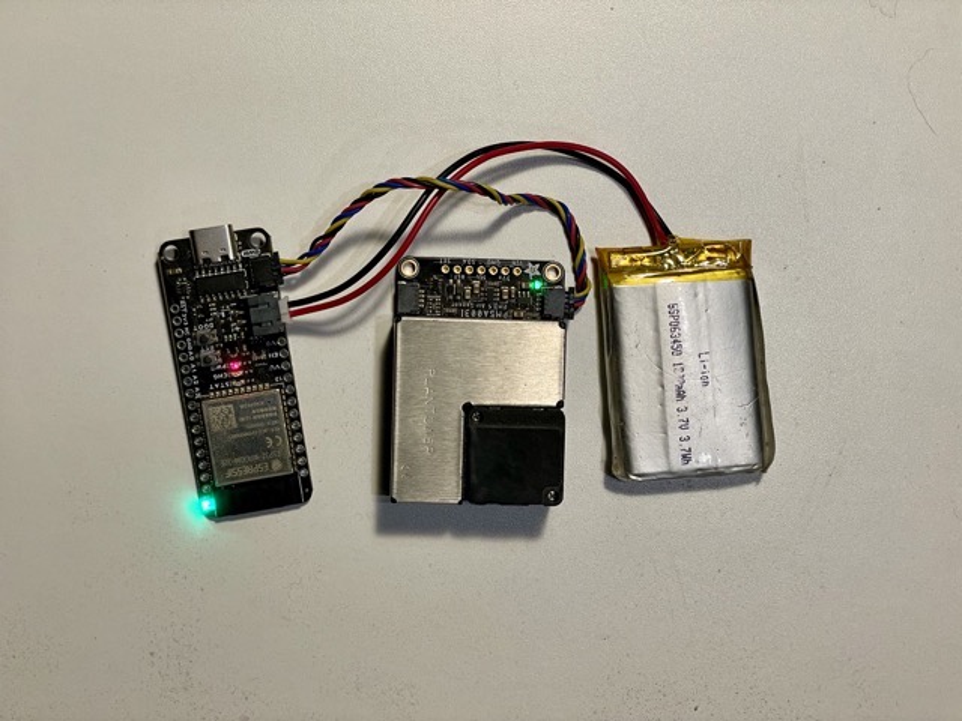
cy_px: 360
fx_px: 1445
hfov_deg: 36.8
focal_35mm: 52
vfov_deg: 28.0
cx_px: 481
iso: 100
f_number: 2
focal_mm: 6
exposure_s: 1/120
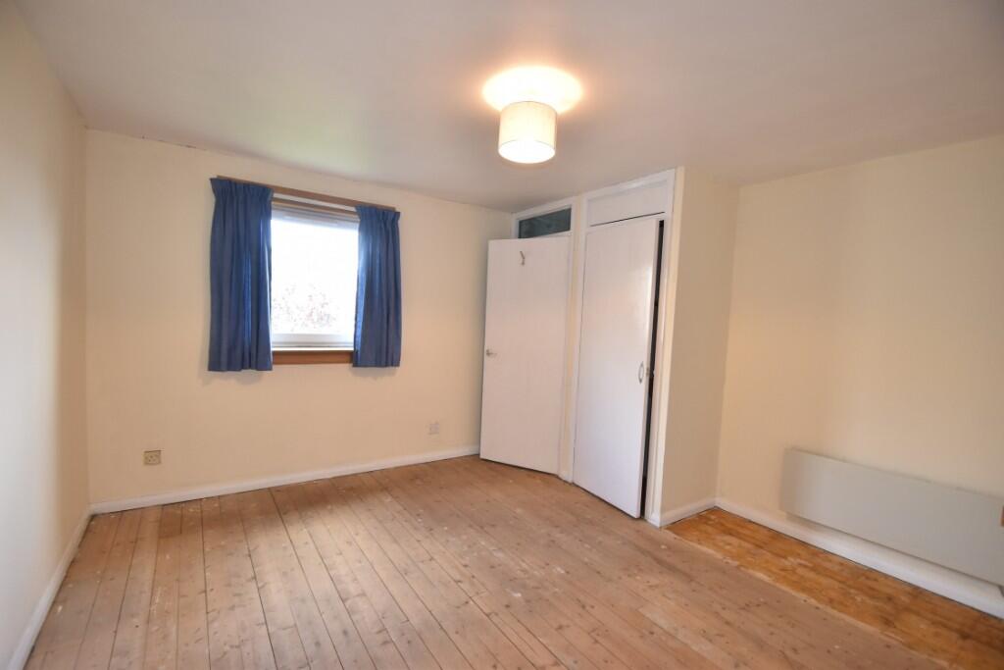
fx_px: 418
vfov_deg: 77.3
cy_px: 335
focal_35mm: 15
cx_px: 502
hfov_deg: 100.4
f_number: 4.5
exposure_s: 1/60
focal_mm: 10
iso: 450
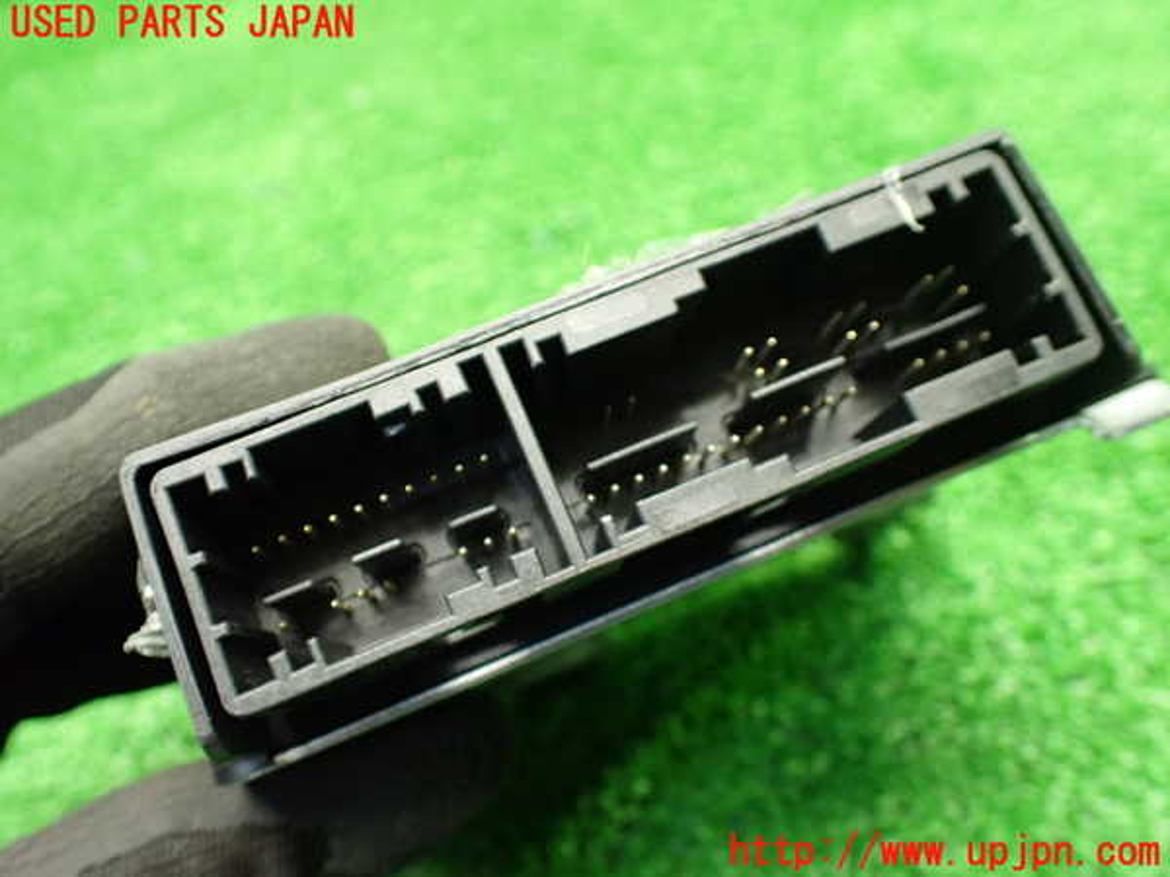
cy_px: 438
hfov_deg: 60.0
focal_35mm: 30
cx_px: 585
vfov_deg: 46.8
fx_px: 1014
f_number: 2.3
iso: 800
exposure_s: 1/50
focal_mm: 5.4
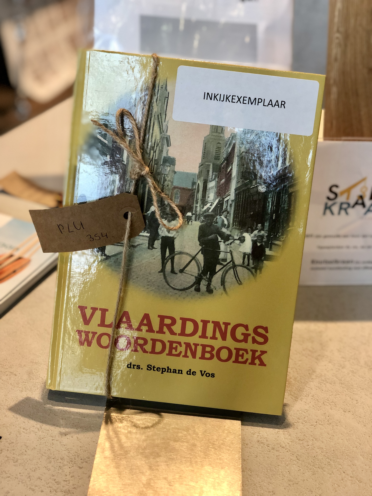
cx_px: 186
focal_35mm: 52
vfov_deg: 36.8
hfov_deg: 28.0
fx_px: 745
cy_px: 248
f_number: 2.4
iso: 125
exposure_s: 1/50
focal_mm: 6
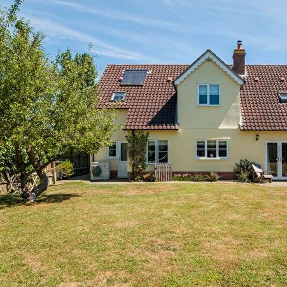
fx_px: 272
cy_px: 143
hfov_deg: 54.0
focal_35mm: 29
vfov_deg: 55.6
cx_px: 201
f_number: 9
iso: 160
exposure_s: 1/200
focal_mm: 14.9
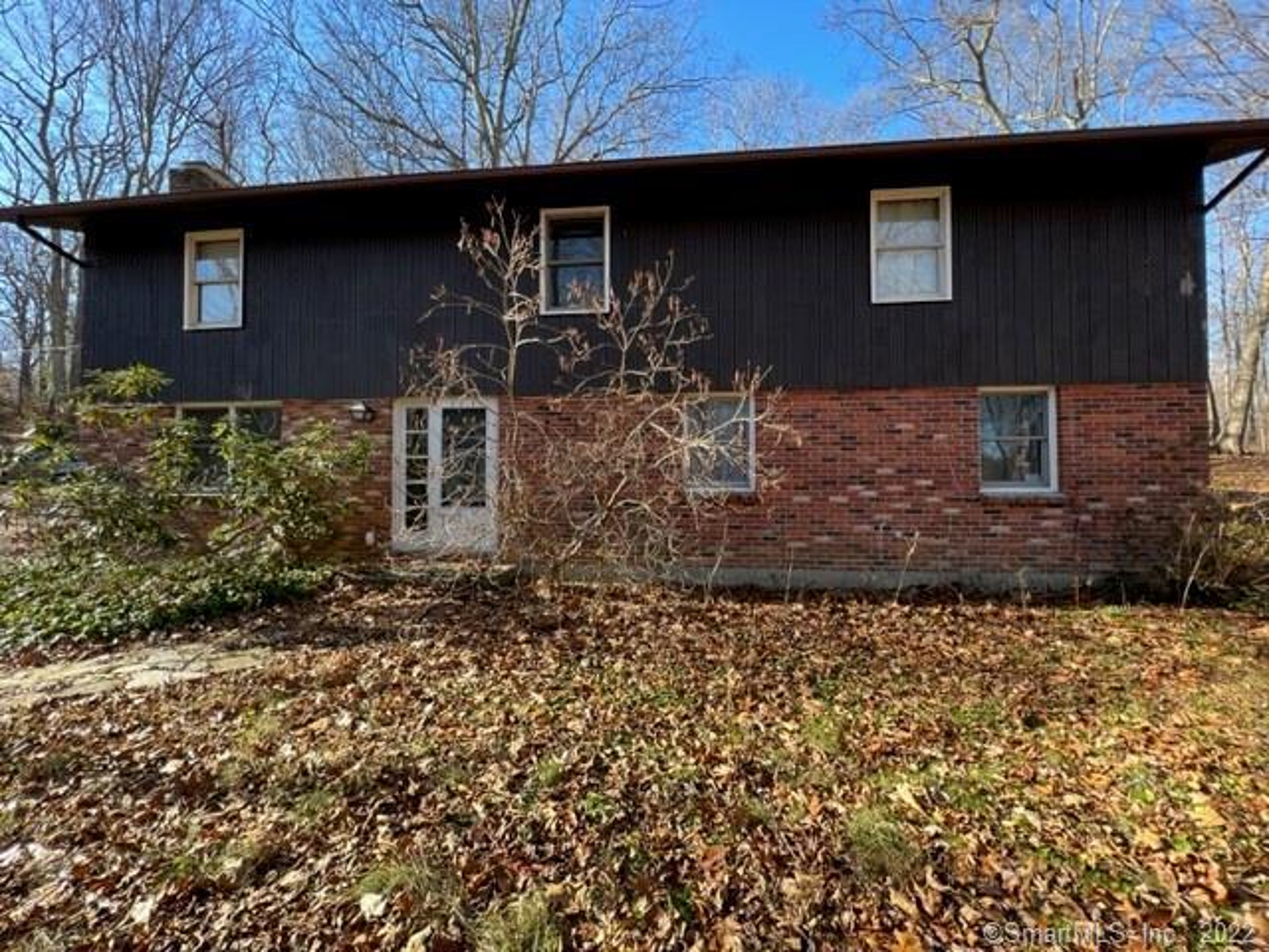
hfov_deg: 106.2
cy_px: 476
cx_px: 634
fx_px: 477
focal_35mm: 13
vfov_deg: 89.9
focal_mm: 1.57
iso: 32
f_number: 1.8
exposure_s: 1/138
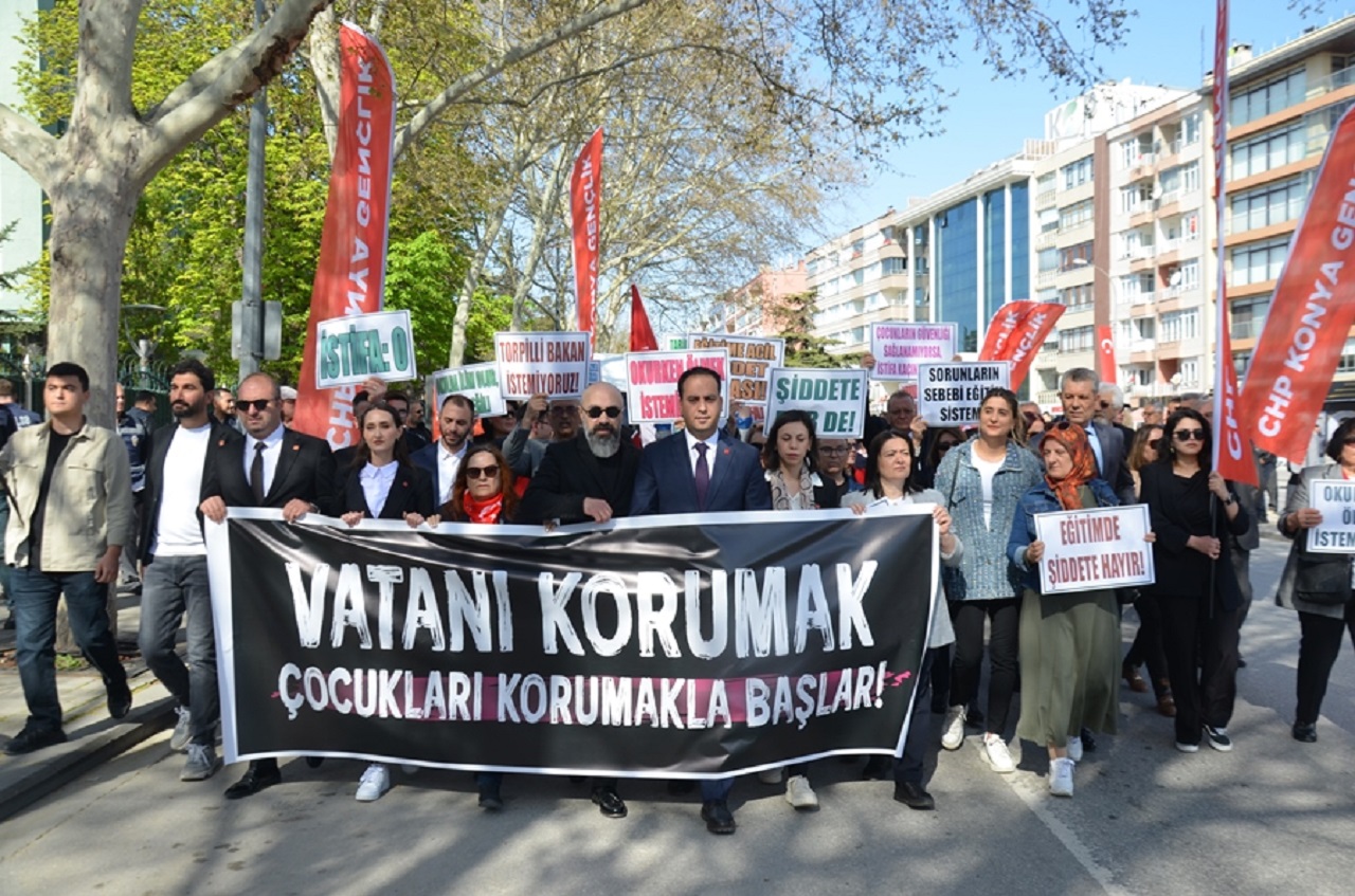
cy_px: 448
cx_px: 678
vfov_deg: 41.5
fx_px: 1183
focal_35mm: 32
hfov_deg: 59.6
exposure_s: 1/250
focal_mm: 21
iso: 160
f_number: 8
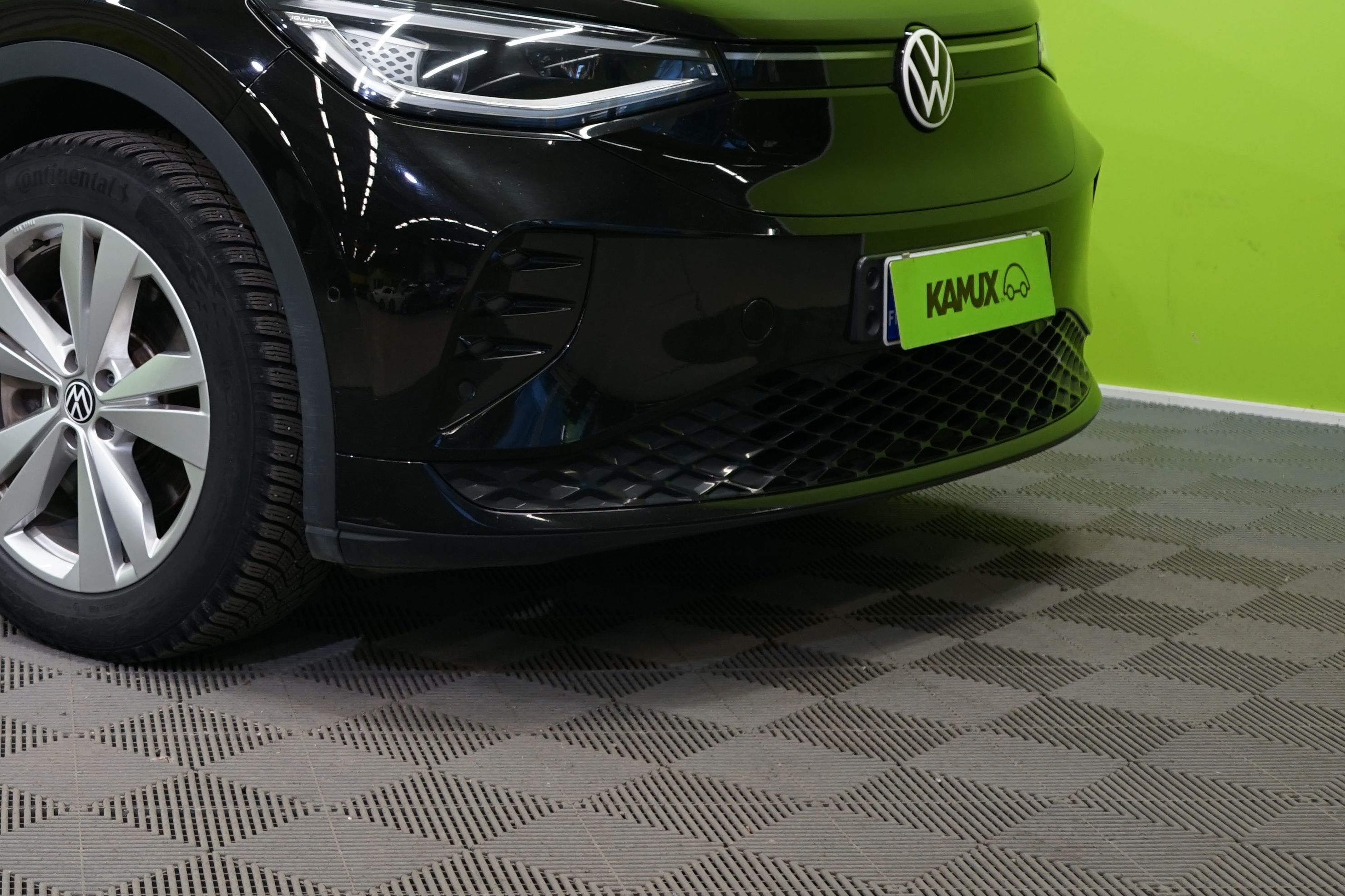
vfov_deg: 19.4
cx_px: 76
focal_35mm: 69
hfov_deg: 27.9
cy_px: 86
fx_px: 2578
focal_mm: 34
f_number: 4.5
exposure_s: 1/40
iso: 500
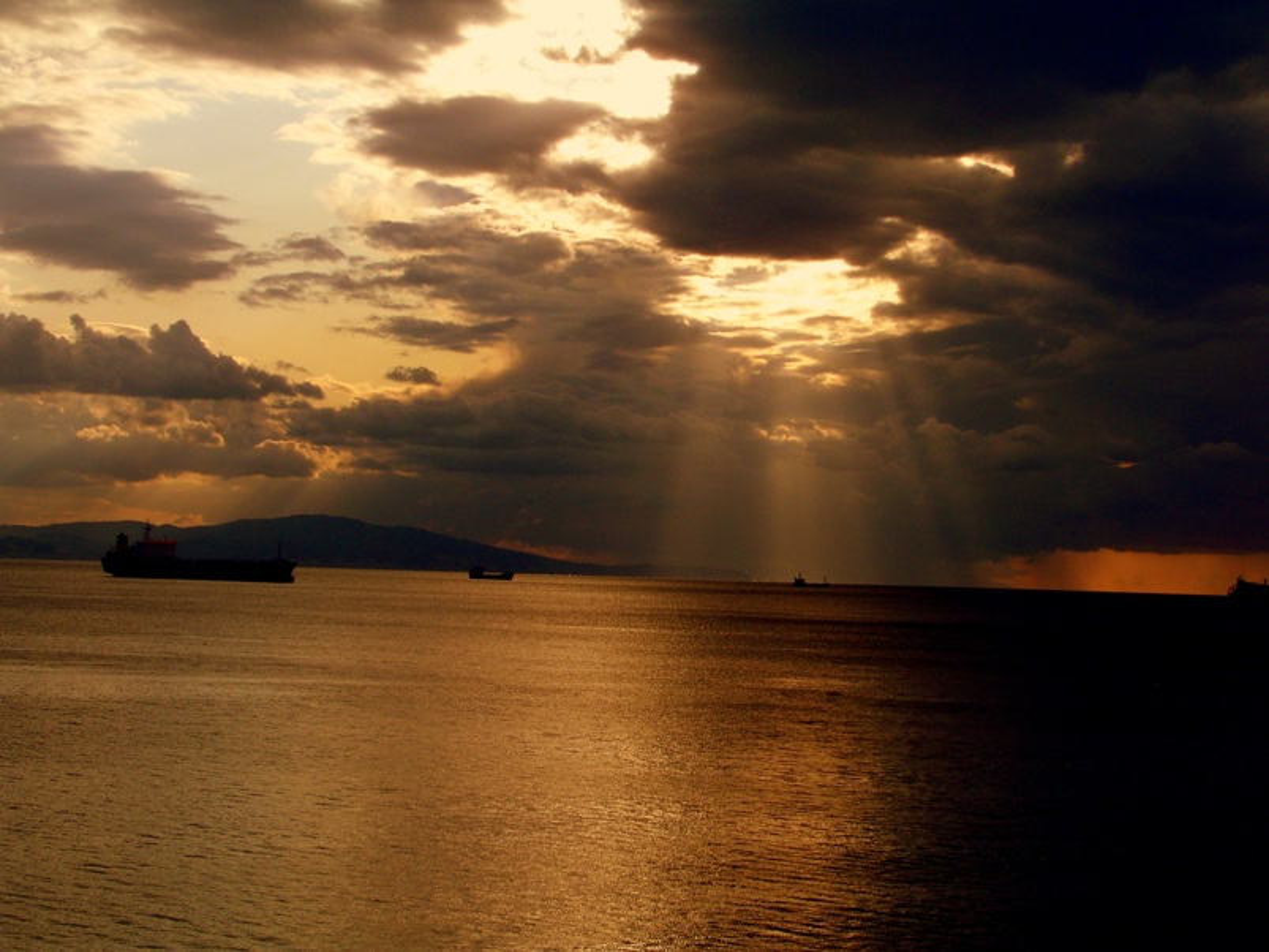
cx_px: 634
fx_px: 2383
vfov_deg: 22.6
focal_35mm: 65
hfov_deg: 29.8
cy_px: 476
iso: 100
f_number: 6.3
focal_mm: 13.2
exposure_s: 1/1000
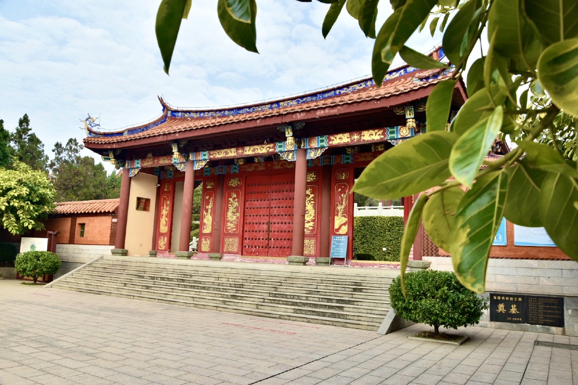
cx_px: 289
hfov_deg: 67.4
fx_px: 433
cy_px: 192
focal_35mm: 27
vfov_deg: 47.9
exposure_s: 1/100
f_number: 8
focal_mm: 18
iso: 250
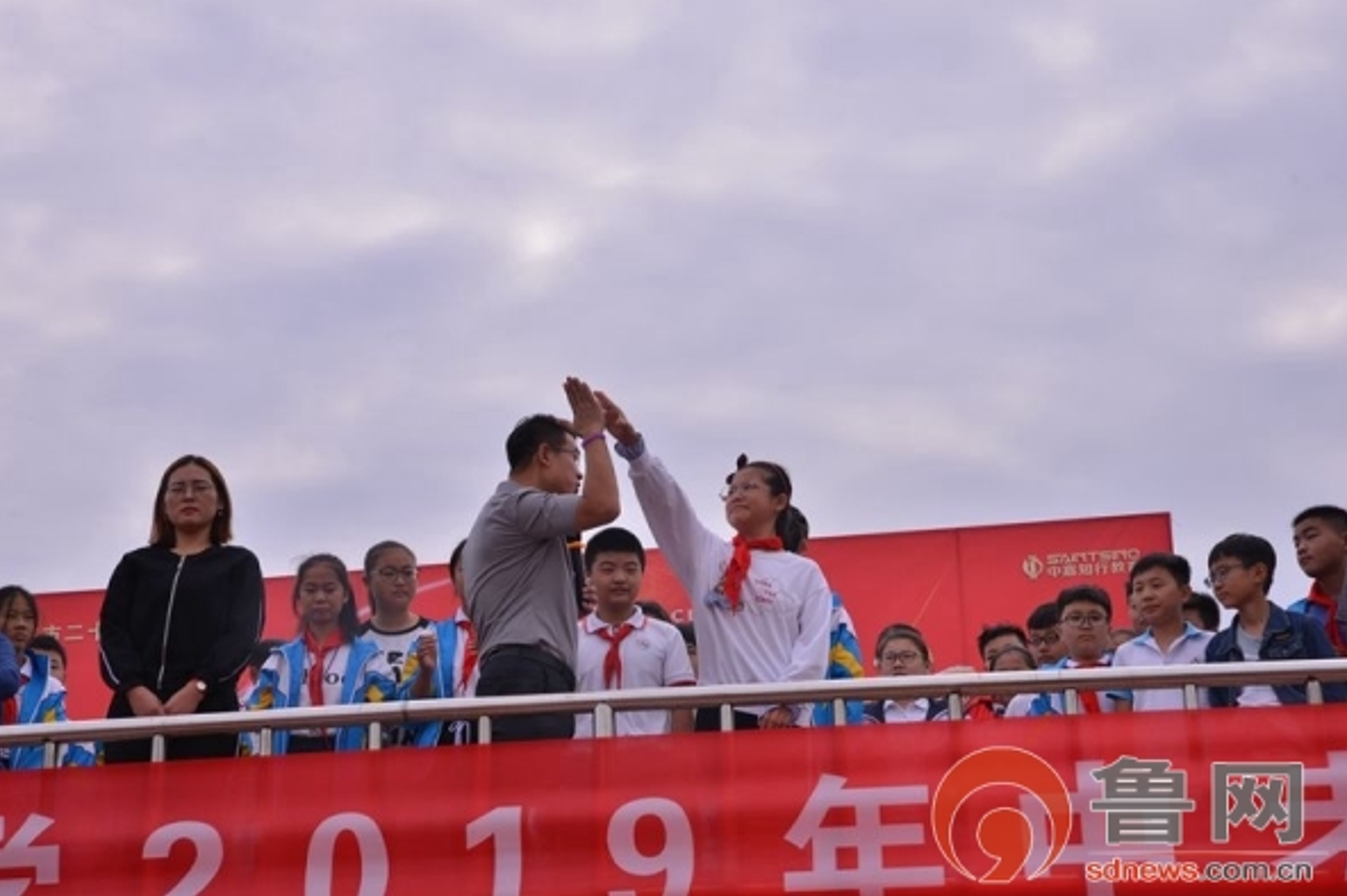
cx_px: 669
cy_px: 443
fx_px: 2655
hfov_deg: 28.5
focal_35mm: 71
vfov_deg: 19.2
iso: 200
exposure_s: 1/400
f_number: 10
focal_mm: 70
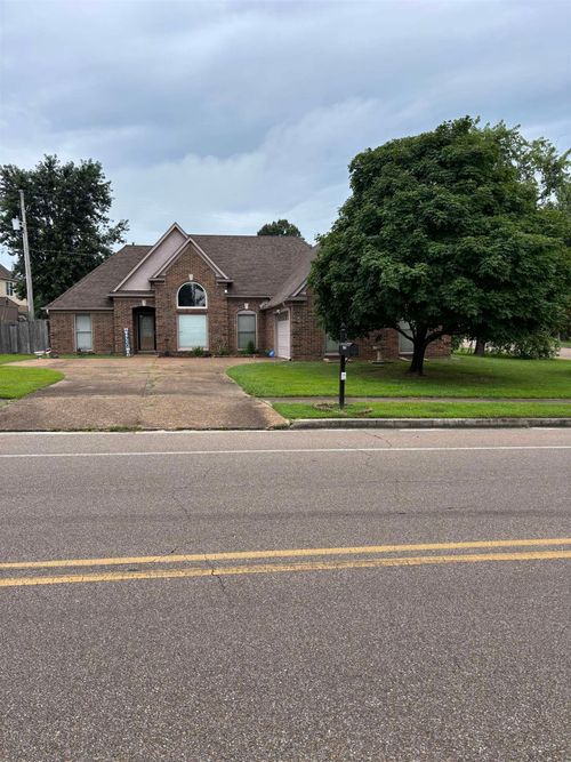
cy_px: 381
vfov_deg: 67.3
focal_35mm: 26
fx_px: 572
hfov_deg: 53.0
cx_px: 286
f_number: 1.6
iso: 50
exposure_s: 1/961
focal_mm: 5.96
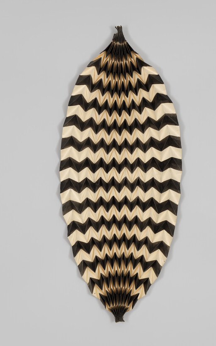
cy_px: 175
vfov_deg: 36.9
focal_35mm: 55
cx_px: 121
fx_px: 518
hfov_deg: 23.6
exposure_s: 1/125
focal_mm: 80
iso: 64
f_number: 6.8
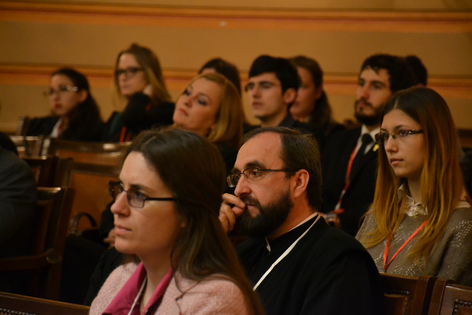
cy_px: 158
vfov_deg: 6.5
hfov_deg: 9.8
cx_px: 236
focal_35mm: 210
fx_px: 2753
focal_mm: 140
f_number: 5.6
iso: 3200
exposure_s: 1/30
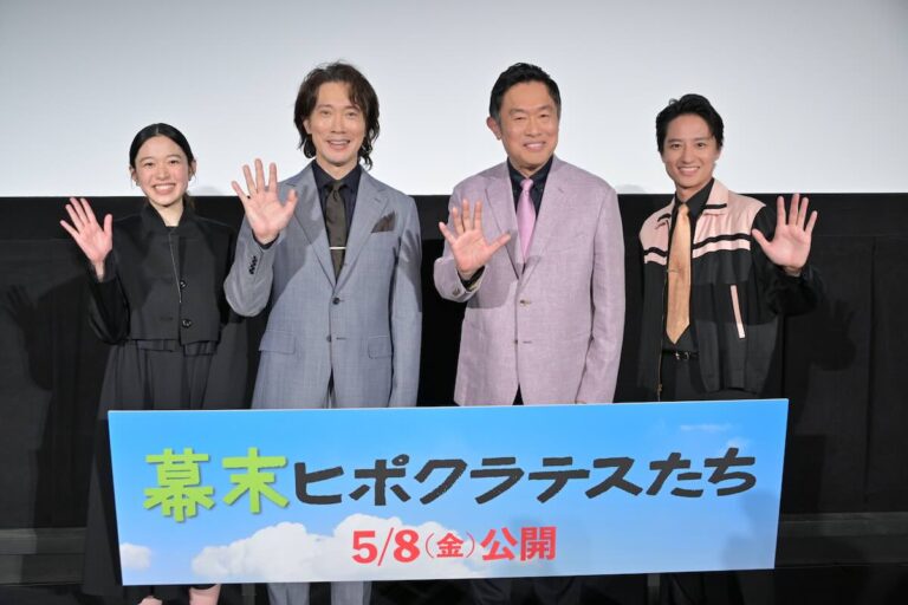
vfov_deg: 34.2
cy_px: 302
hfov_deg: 49.6
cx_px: 454
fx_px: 984
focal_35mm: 39
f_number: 5
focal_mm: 39
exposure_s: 1/200
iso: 2000
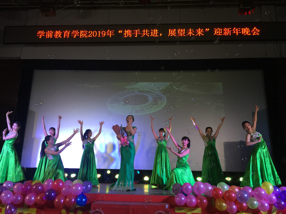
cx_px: 143
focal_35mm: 29
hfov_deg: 61.7
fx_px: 240
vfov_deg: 48.2
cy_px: 107
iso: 32
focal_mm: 4.15
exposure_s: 1/33
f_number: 2.2
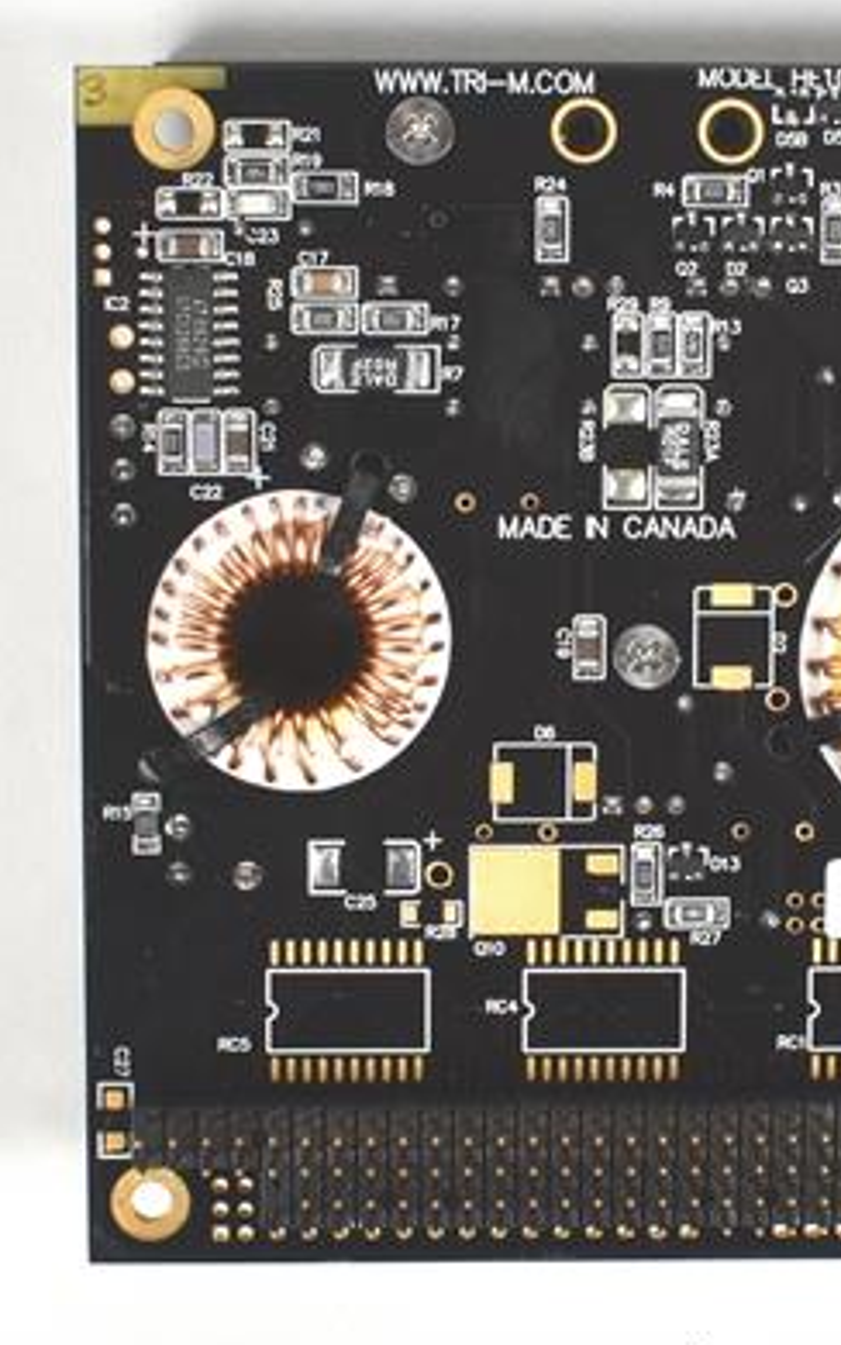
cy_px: 669
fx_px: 1722
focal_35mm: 47
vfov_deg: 42.6
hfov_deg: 27.0
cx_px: 645
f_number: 10
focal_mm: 20
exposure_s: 1/200
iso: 100
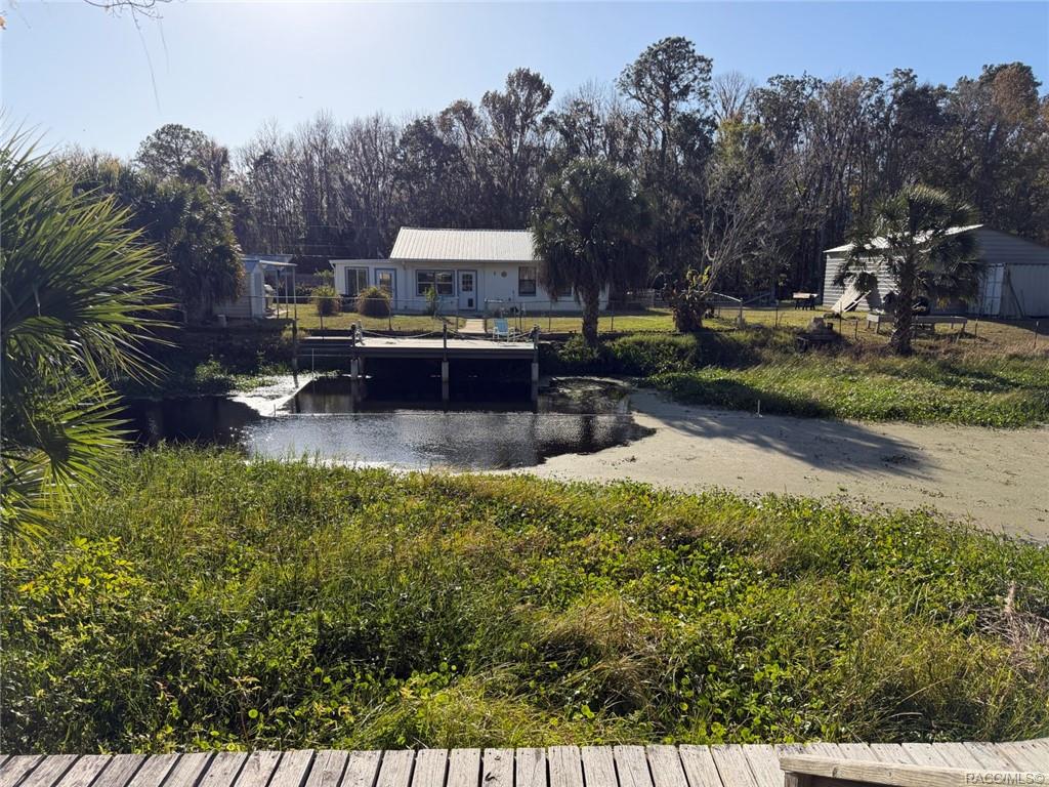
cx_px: 524
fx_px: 727
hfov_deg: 71.6
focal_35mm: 24
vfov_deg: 56.8
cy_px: 394
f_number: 1.78
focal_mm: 6.76
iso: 100
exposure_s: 1/4167
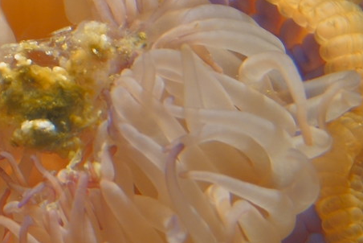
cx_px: -330
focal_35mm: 504
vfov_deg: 2.7
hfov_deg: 4.0
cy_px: 176
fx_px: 5085
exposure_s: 1/5
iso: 64
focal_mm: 34.68
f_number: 3.5
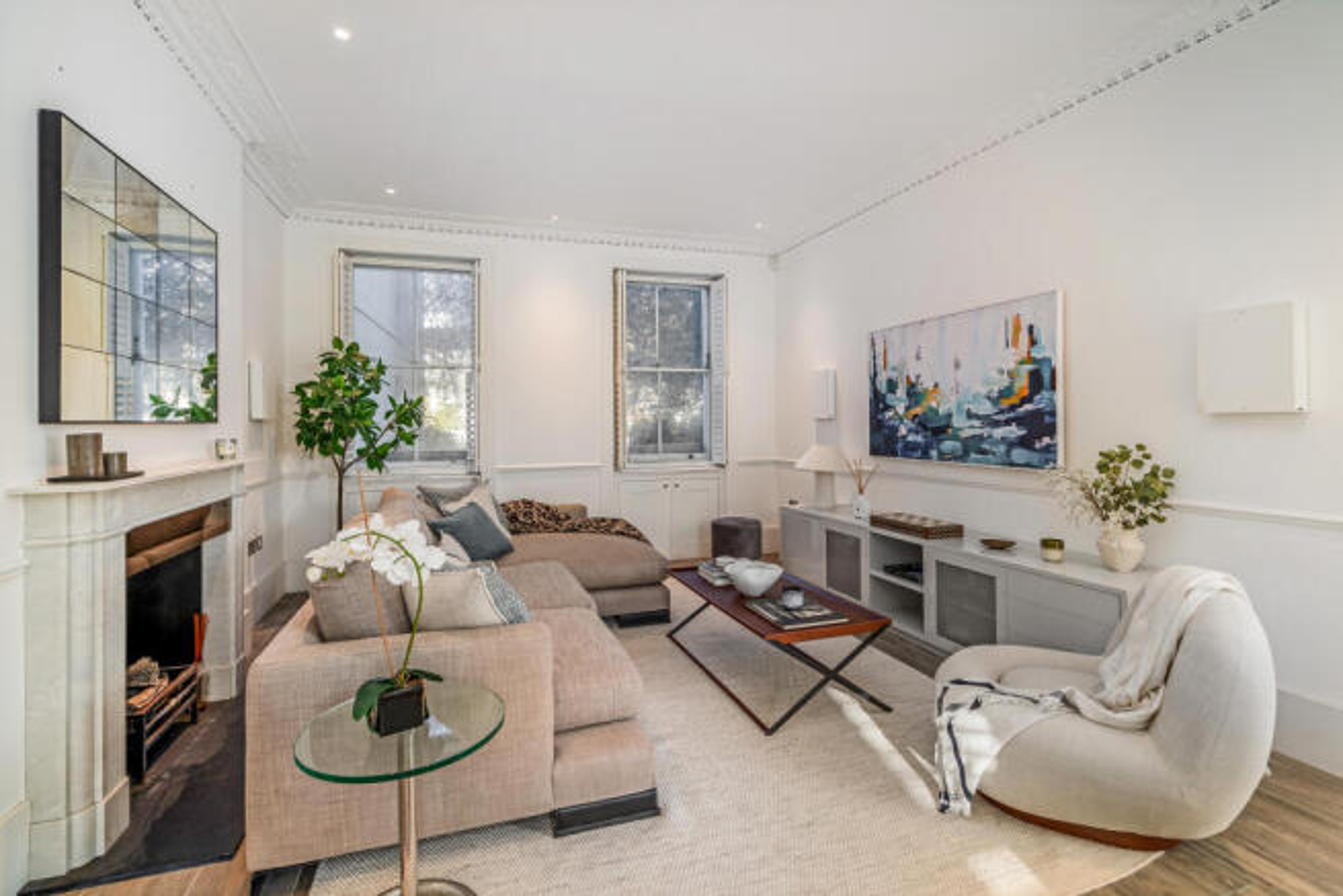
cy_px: 448
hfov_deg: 96.7
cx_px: 672
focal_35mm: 16
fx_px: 597
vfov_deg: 73.8
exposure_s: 1/5
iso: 100
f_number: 7.1
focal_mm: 16
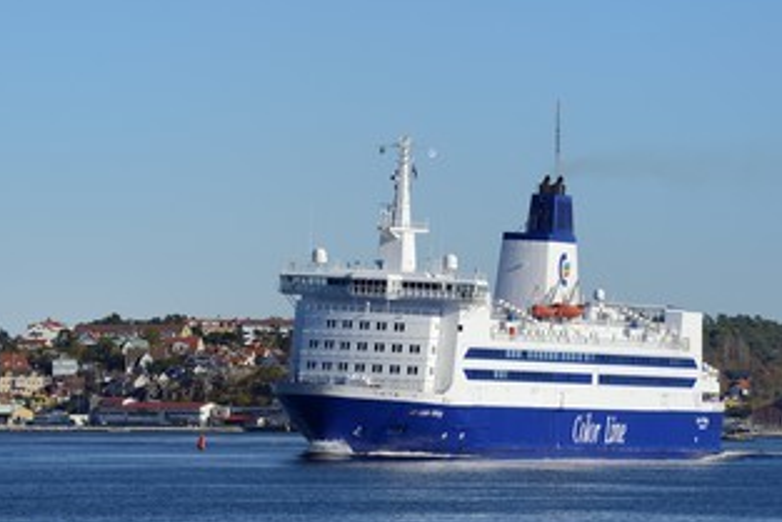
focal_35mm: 268
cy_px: 262
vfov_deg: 5.1
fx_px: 5824
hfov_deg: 7.7
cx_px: 315
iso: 200
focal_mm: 200
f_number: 11
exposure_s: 1/500
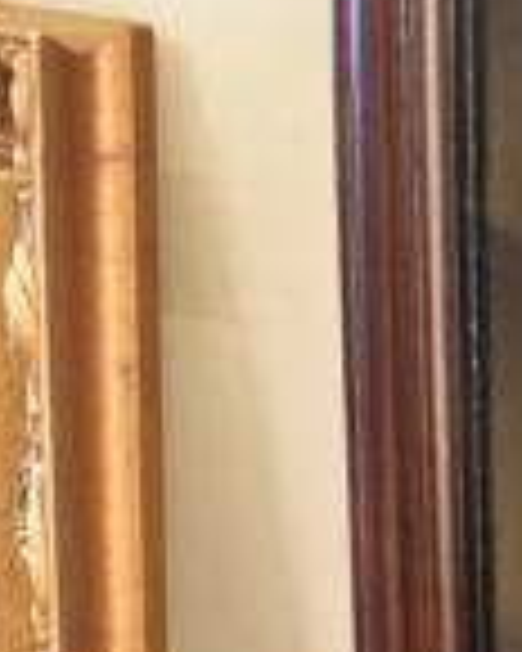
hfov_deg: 8.6
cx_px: 1341
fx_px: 3090
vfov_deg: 11.1
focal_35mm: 160
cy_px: 1261
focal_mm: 18
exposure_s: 1/125
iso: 4500
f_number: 3.5
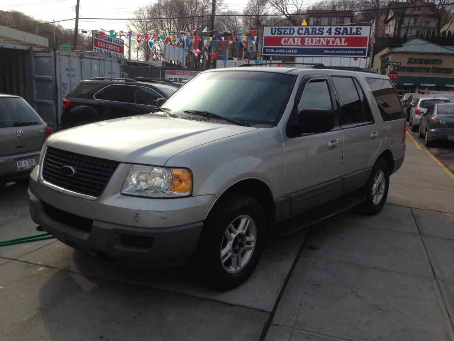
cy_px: 170
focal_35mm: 33
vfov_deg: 42.9
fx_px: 433
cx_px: 227
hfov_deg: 55.4
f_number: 2.4
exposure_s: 1/1232
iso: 50
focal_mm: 4.12
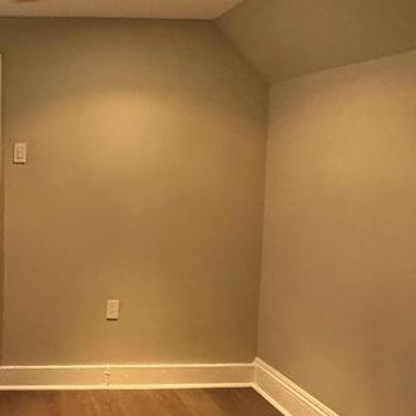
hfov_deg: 38.4
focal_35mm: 39
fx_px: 530
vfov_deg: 42.8
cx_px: 8
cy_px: 207
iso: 500
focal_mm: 2.22
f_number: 2.2
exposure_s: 1/60
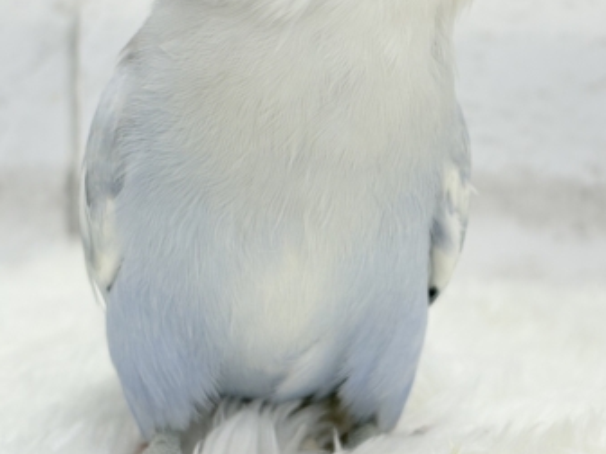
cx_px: 301
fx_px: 1733
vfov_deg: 14.8
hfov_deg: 19.8
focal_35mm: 99
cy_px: 49
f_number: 1.6
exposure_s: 1/50
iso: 32
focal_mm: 5.96
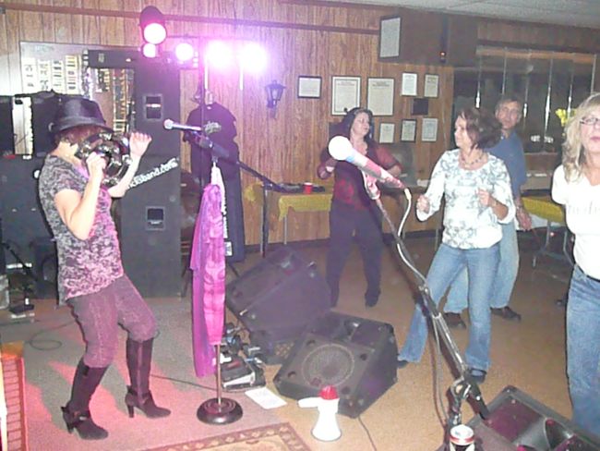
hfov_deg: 52.6
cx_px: 300
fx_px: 607
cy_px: 226
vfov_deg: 40.7
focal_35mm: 35
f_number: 2.8
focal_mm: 5.2
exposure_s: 1/30
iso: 1600
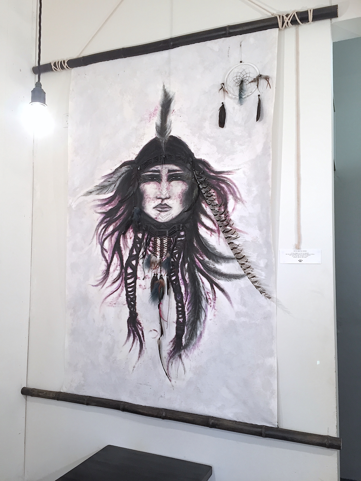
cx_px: 180
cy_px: 240
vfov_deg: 61.7
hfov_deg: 48.2
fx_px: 403
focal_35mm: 29
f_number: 2.2
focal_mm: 4.15
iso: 125
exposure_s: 1/33
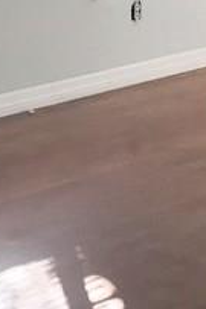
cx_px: 26
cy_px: -126
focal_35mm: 147
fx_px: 1264
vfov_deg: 13.3
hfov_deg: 9.3
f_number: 1.8
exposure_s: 1/262
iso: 20
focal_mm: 3.99
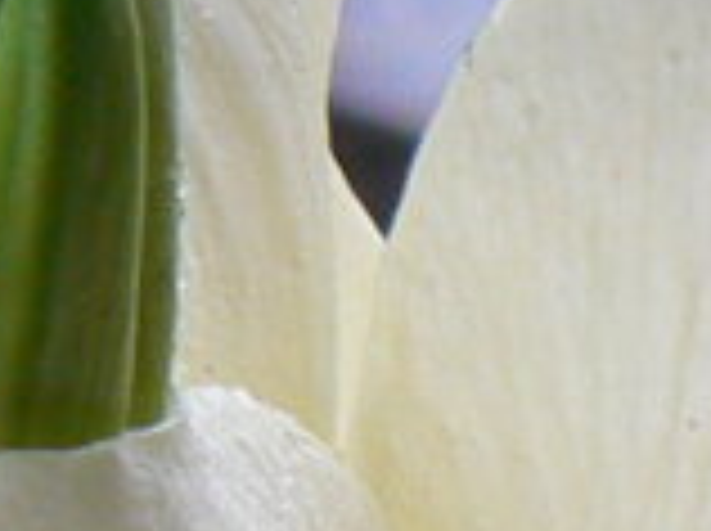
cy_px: 1341
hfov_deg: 7.2
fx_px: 5619
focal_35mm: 274
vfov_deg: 5.2
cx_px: 909
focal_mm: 6
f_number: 2.8
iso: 100
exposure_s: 1/30
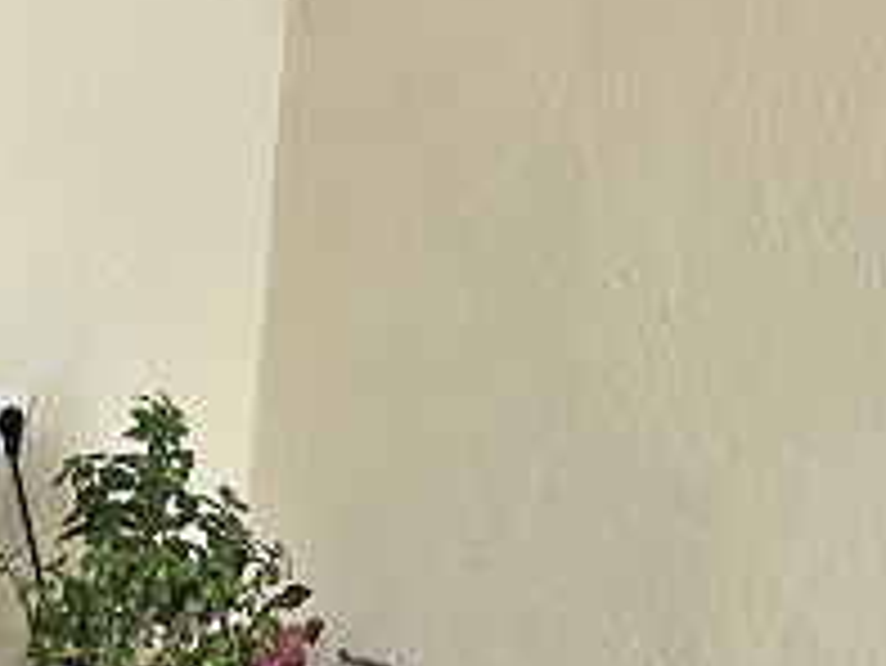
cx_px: -243
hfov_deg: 23.7
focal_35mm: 73
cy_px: 868
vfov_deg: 18.7
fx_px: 1870
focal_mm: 6.86
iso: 200
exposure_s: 1/100
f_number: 1.78
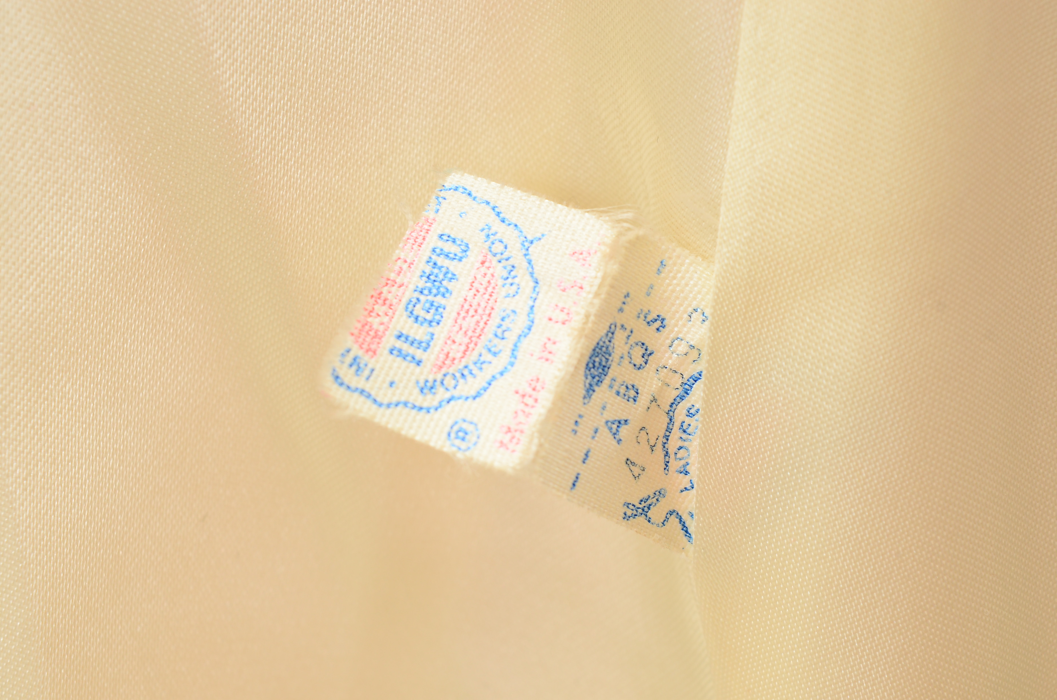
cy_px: 350
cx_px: 528
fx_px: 2417
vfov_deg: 16.5
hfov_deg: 24.7
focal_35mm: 82
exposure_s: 1/80
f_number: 10
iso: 320
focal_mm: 55
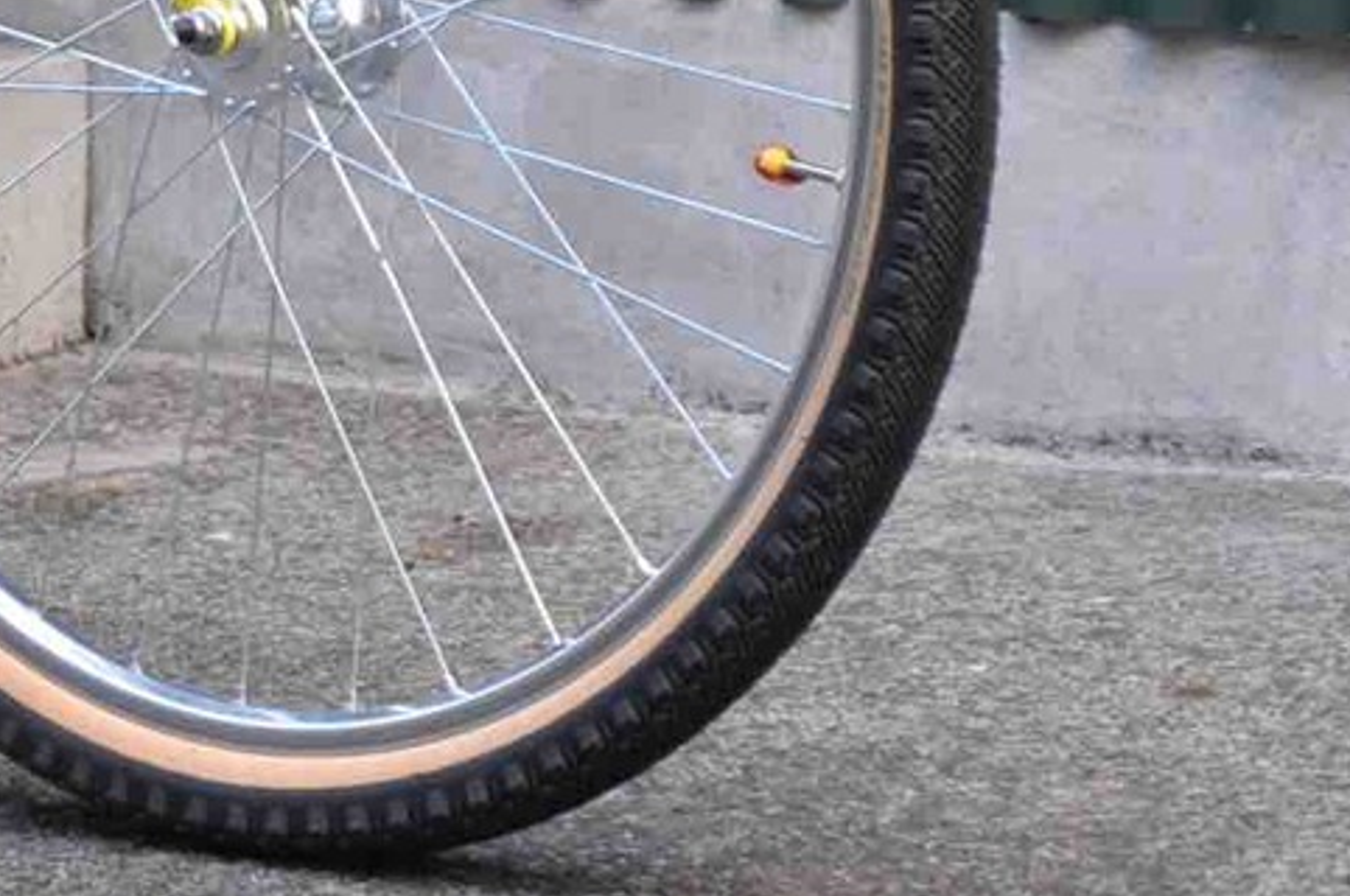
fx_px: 13429
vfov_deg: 3.8
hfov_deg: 5.7
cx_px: -387
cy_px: -370
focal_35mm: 359
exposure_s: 1/60
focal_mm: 75
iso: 720
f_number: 5.3
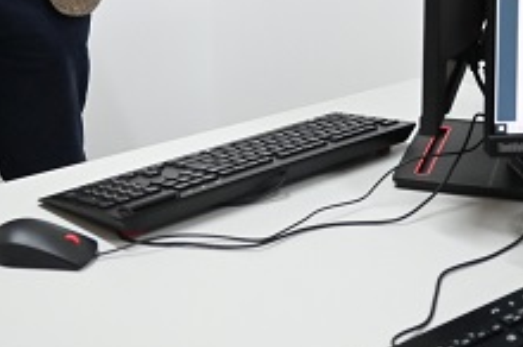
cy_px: -145
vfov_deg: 15.5
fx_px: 1190
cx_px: 242
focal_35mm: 82
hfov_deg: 24.8
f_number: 3.5
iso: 1600
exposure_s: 1/125
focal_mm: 16
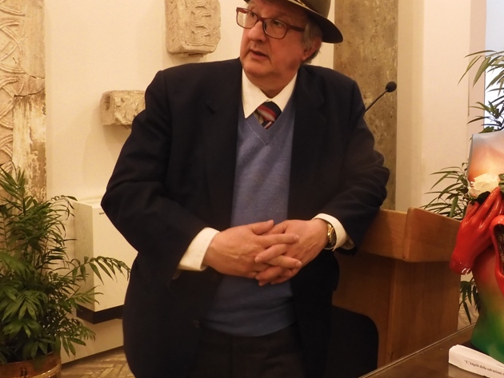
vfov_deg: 36.6
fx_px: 568
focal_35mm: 39
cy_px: 138
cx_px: 382
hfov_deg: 46.1
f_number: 3.4
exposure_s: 1/15
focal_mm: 4.3
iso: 400
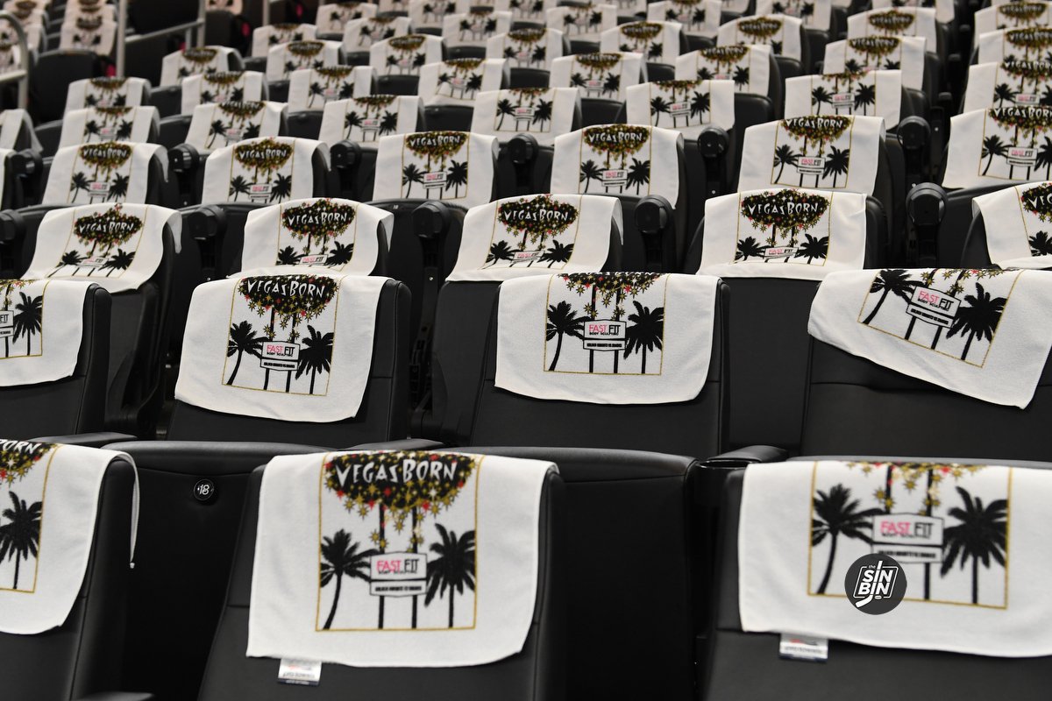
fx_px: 1578
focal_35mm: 54
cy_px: 350
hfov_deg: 36.9
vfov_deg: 25.1
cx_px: 526
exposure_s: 1/250
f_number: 4
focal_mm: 36
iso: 1800
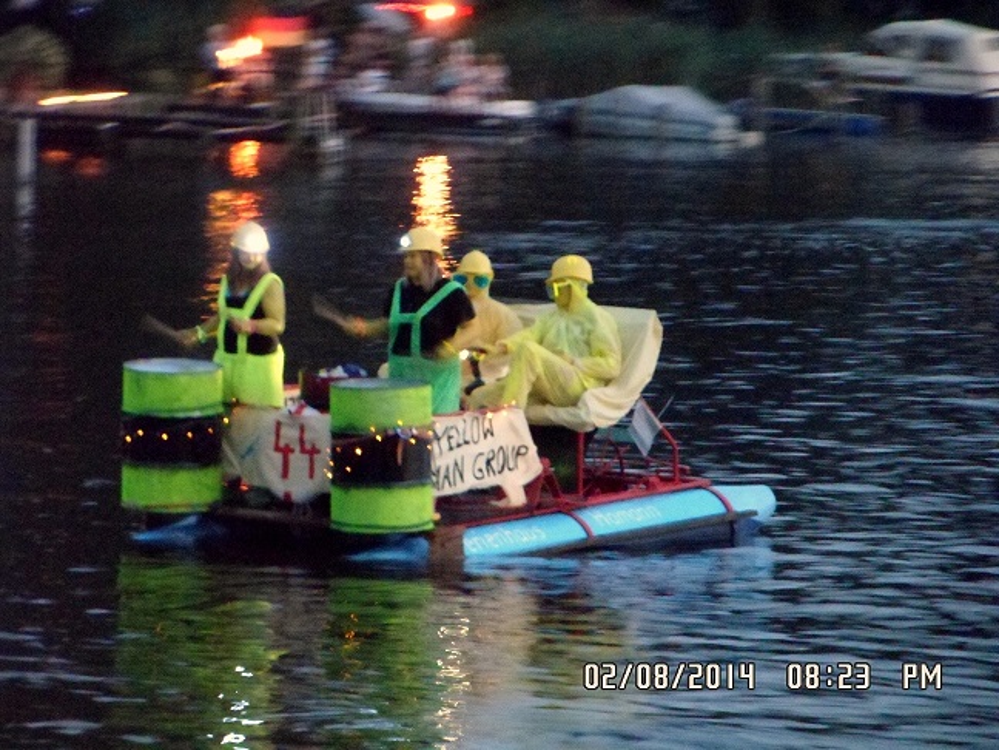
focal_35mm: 270
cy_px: 375
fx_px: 7792
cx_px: 500
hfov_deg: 7.3
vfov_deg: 5.5
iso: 1600
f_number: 5.9
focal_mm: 46.8
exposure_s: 1/6
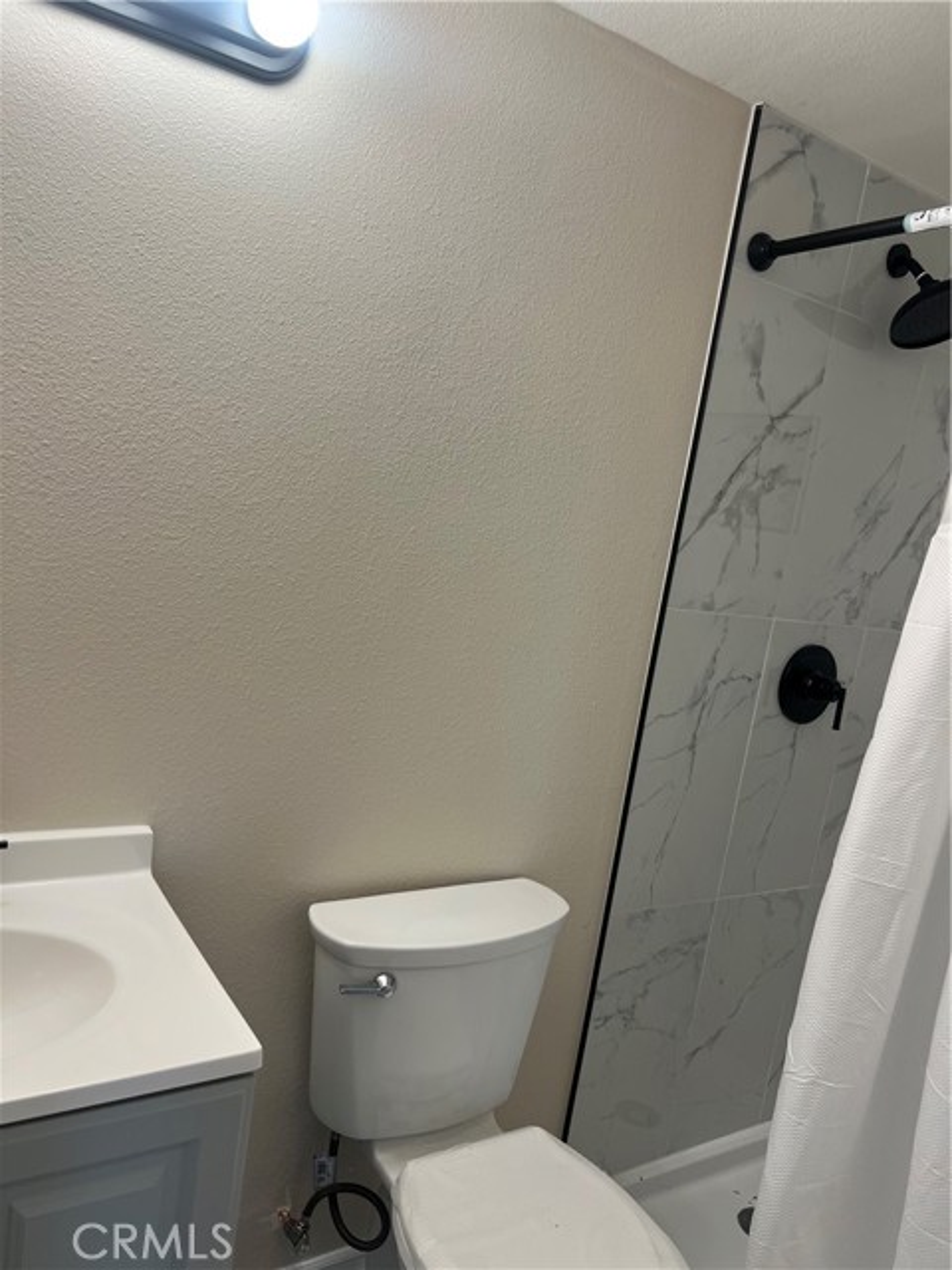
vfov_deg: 67.3
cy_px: 635
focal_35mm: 26
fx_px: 953
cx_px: 476
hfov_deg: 53.1
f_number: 1.5
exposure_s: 1/120
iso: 64
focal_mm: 5.7
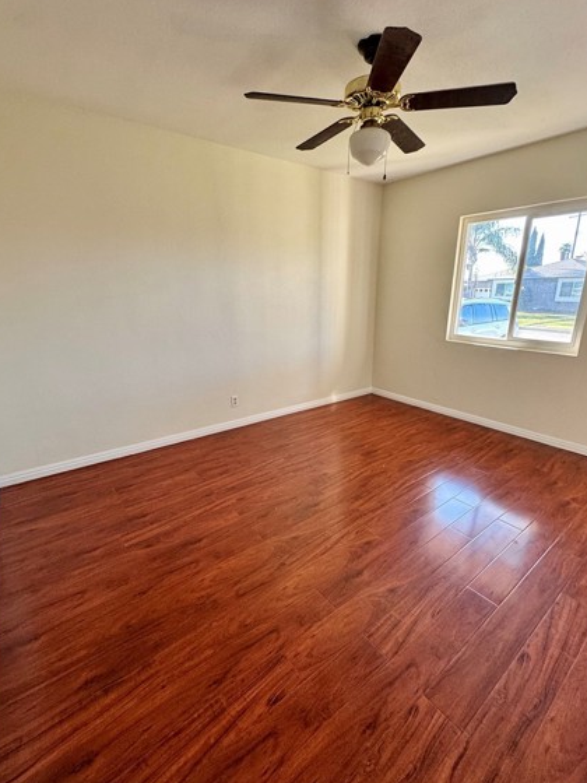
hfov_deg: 78.1
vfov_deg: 94.5
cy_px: 396
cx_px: 295
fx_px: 362
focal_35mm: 16
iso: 200
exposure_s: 1/120
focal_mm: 2.22
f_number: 2.2
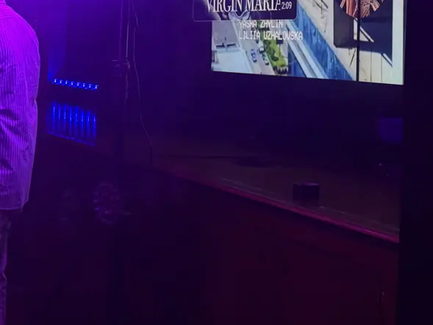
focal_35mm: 87
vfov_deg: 16.8
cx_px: 133
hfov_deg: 22.4
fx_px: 1088
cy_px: 46
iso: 200
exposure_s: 1/40
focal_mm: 6.76
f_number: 1.78
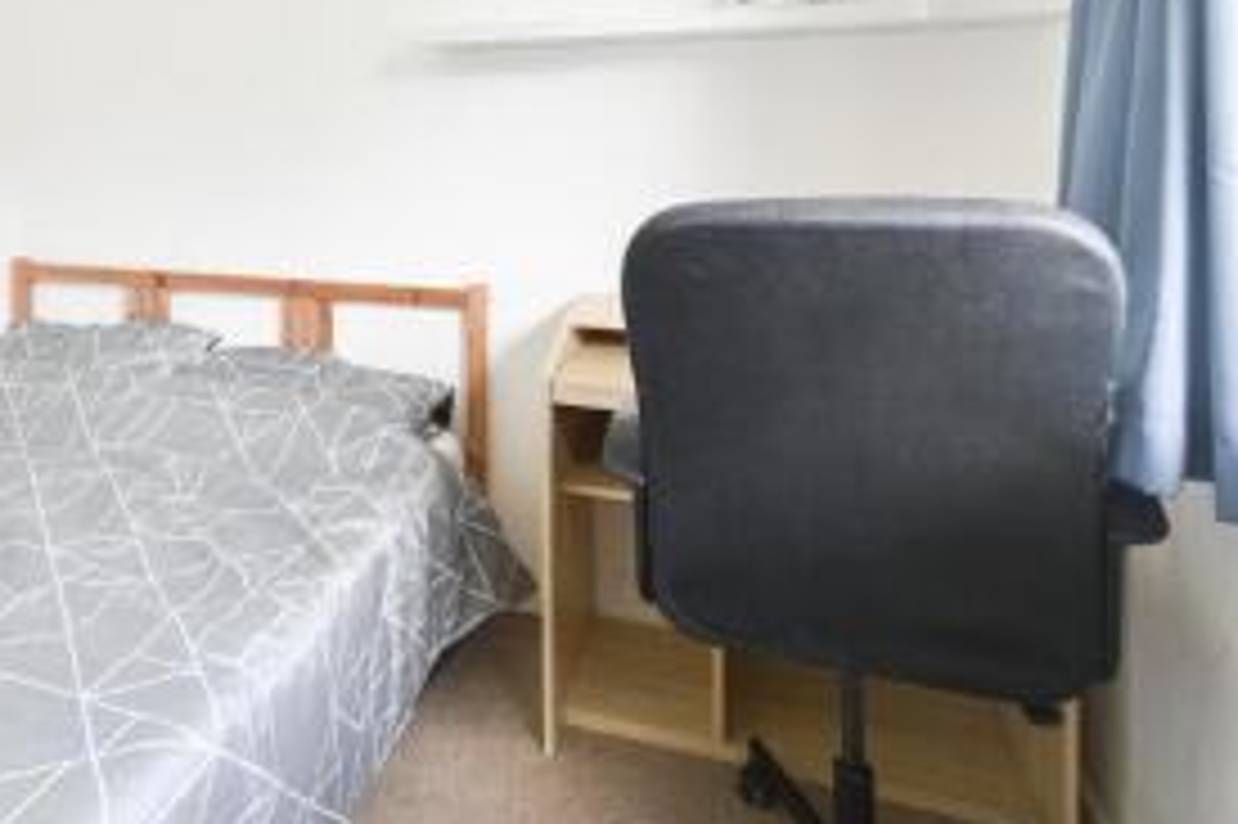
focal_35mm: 26
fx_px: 894
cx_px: 306
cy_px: 178
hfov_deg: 65.1
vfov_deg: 47.1
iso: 200
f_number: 8
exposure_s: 1/13
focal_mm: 10
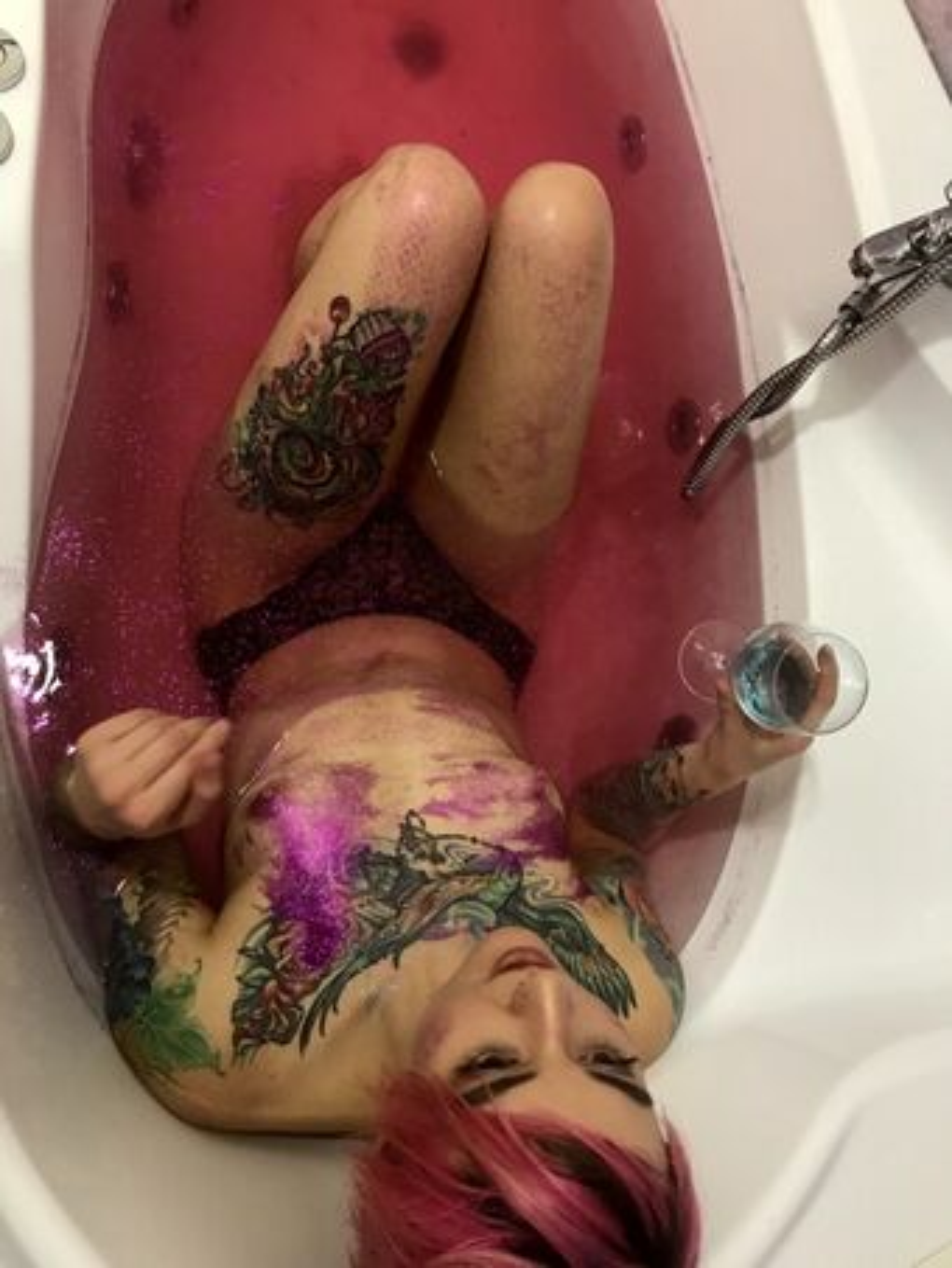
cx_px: 476
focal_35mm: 28
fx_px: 1026
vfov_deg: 63.4
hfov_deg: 49.8
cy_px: 634
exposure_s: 1/17
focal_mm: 3.99
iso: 50
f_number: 1.8
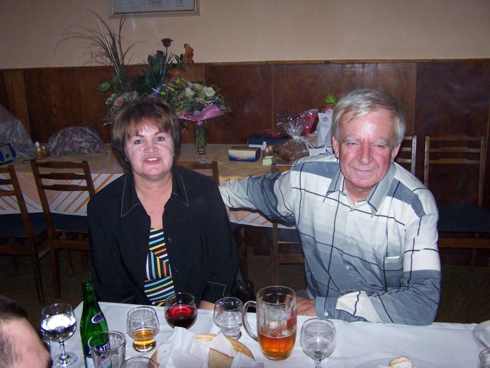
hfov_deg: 49.0
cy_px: 184
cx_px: 245
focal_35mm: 38
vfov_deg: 37.7
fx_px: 538
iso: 140
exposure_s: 1/60
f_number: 2.8
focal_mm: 6.3
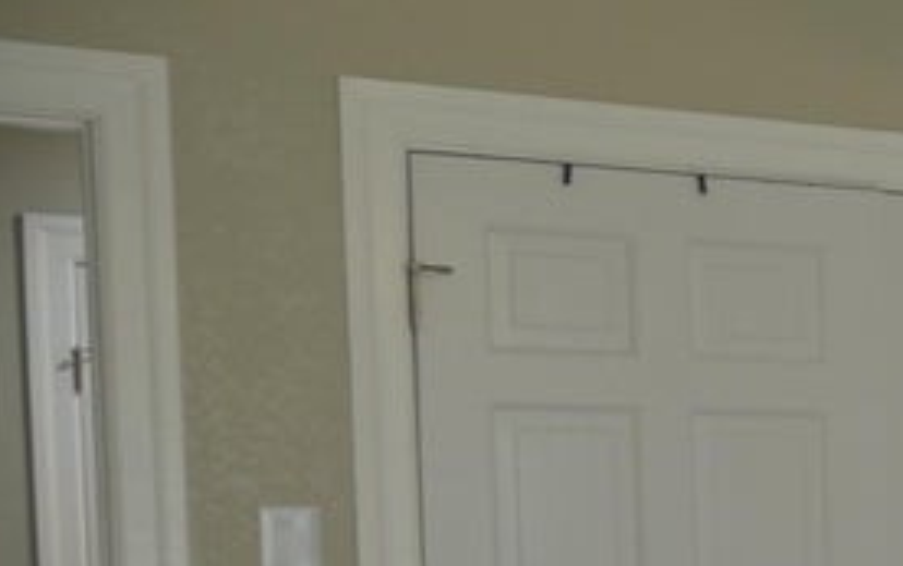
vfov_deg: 13.2
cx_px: 1551
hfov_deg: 17.9
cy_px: 730
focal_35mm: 96
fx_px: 2364
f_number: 4
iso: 500
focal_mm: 18
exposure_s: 1/60
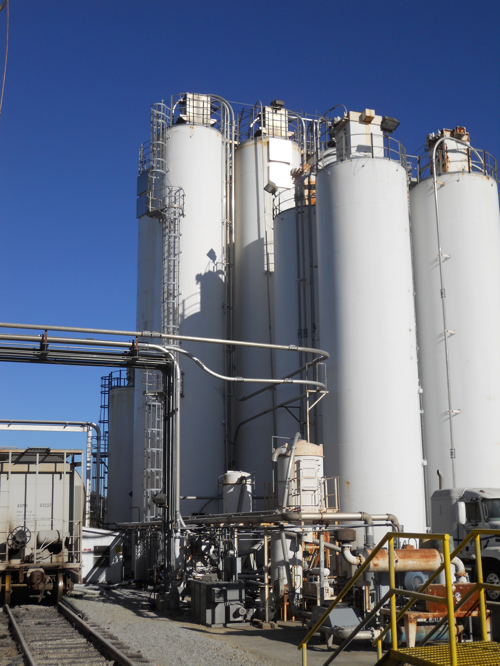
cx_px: 250
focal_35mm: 41
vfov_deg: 45.8
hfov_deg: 35.1
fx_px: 790
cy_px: 333
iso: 80
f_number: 6.4
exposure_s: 1/500
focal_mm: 7.3
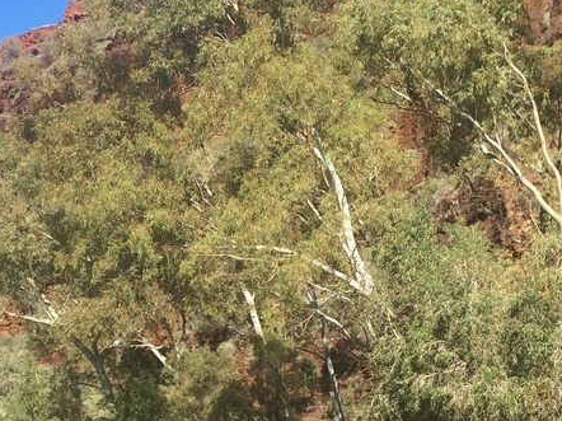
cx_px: 116
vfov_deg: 17.2
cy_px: 413
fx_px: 1363
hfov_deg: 23.0
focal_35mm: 84
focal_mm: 4.15
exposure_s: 1/1172
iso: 32
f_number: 2.2
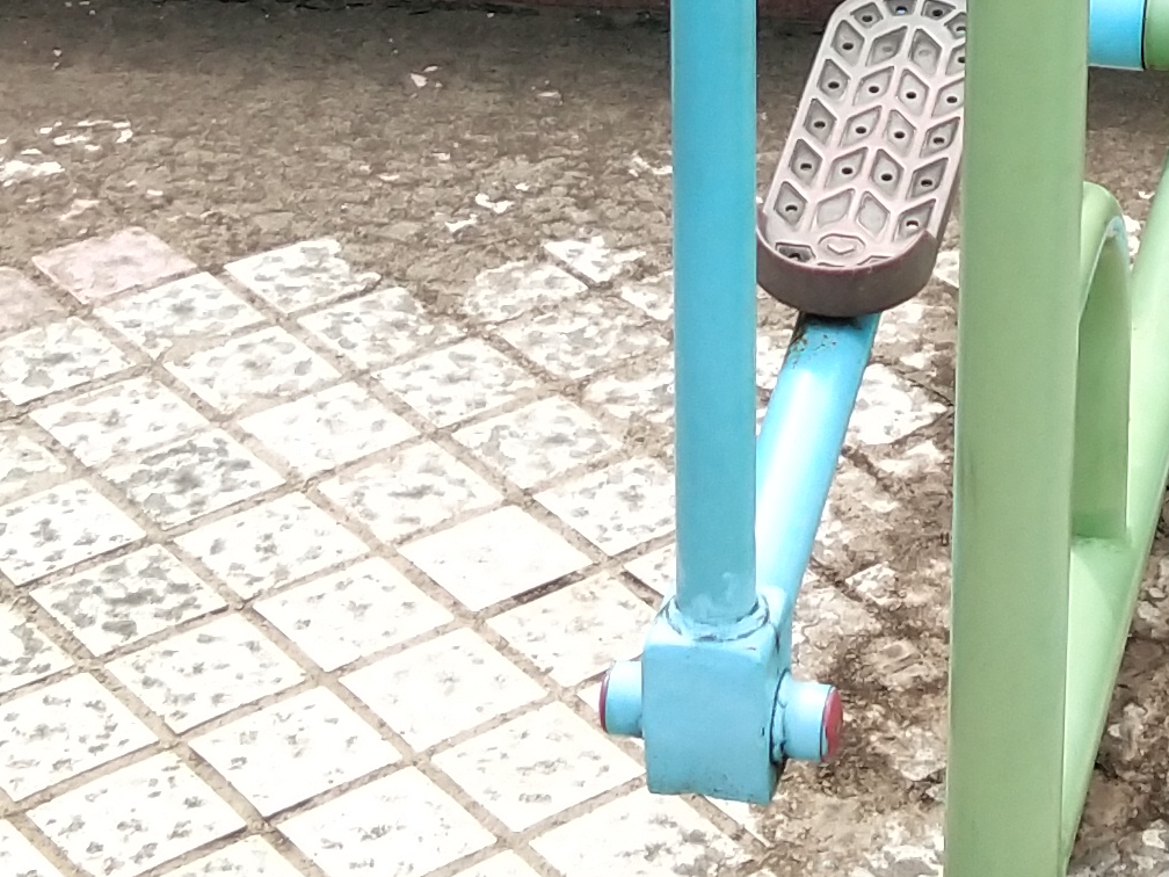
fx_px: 4323
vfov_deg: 11.2
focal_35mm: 128
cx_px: 990
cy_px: -358
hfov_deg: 15.3
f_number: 2.2
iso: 50
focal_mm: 3.69
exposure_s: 1/386
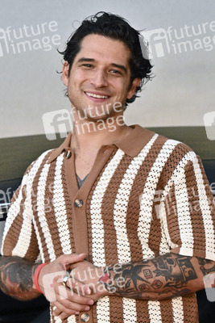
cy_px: 162
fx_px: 1137
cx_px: 108
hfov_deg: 10.8
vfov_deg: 16.1
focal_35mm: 127
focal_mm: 85
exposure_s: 1/320
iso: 2500
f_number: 5
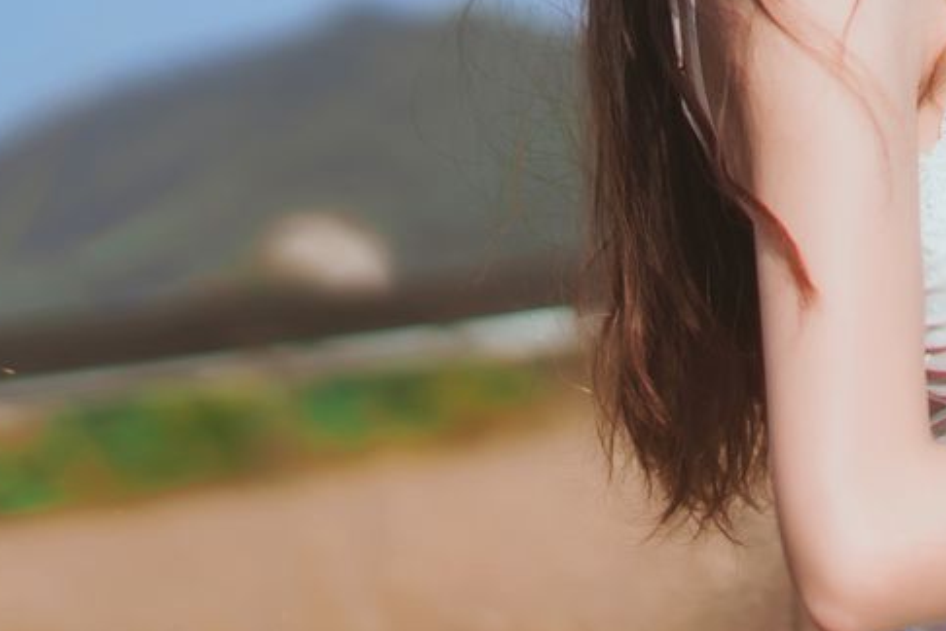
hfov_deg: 10.9
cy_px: 156
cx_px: 1223
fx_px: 4861
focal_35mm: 185
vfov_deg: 7.4
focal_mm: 50
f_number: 1.4
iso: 64
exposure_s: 1/8000
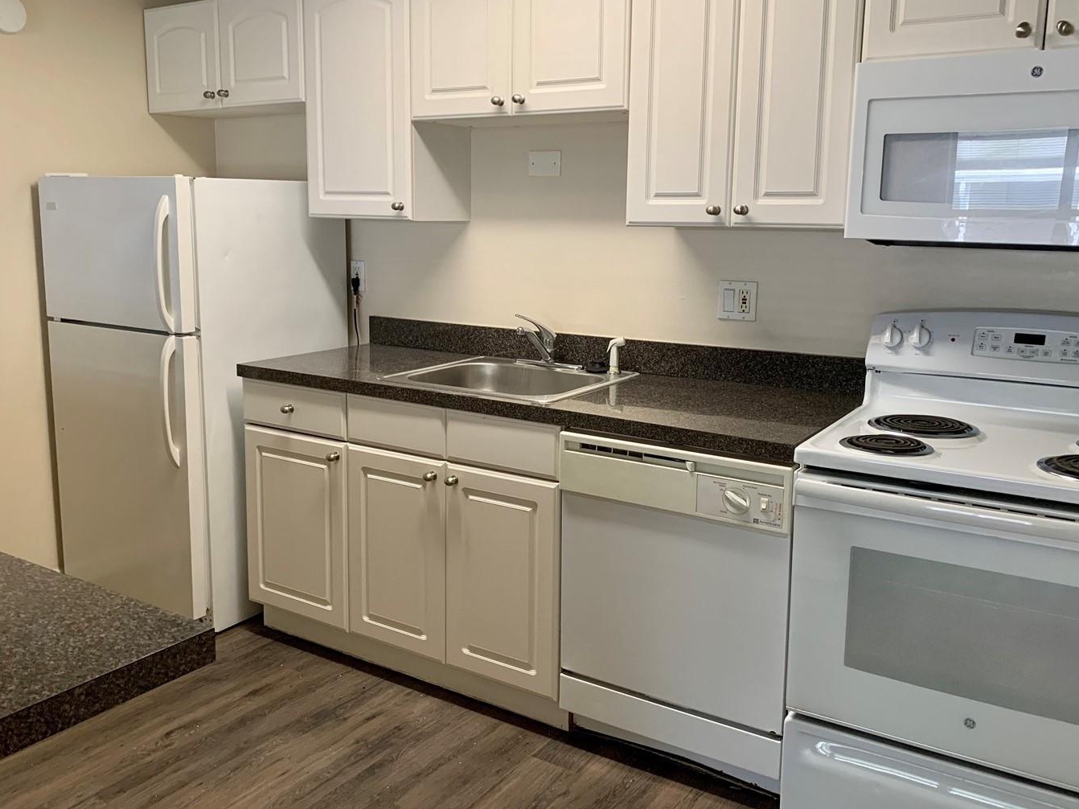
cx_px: 535
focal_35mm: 31
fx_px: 966
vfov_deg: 45.4
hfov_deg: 58.4
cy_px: 370
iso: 100
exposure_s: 1/60
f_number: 1.8
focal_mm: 4.25
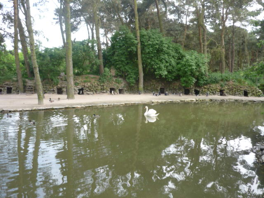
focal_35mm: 33
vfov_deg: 42.9
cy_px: 99
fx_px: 252
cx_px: 132
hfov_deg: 55.4
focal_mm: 5.5
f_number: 2.8
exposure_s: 1/160
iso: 100
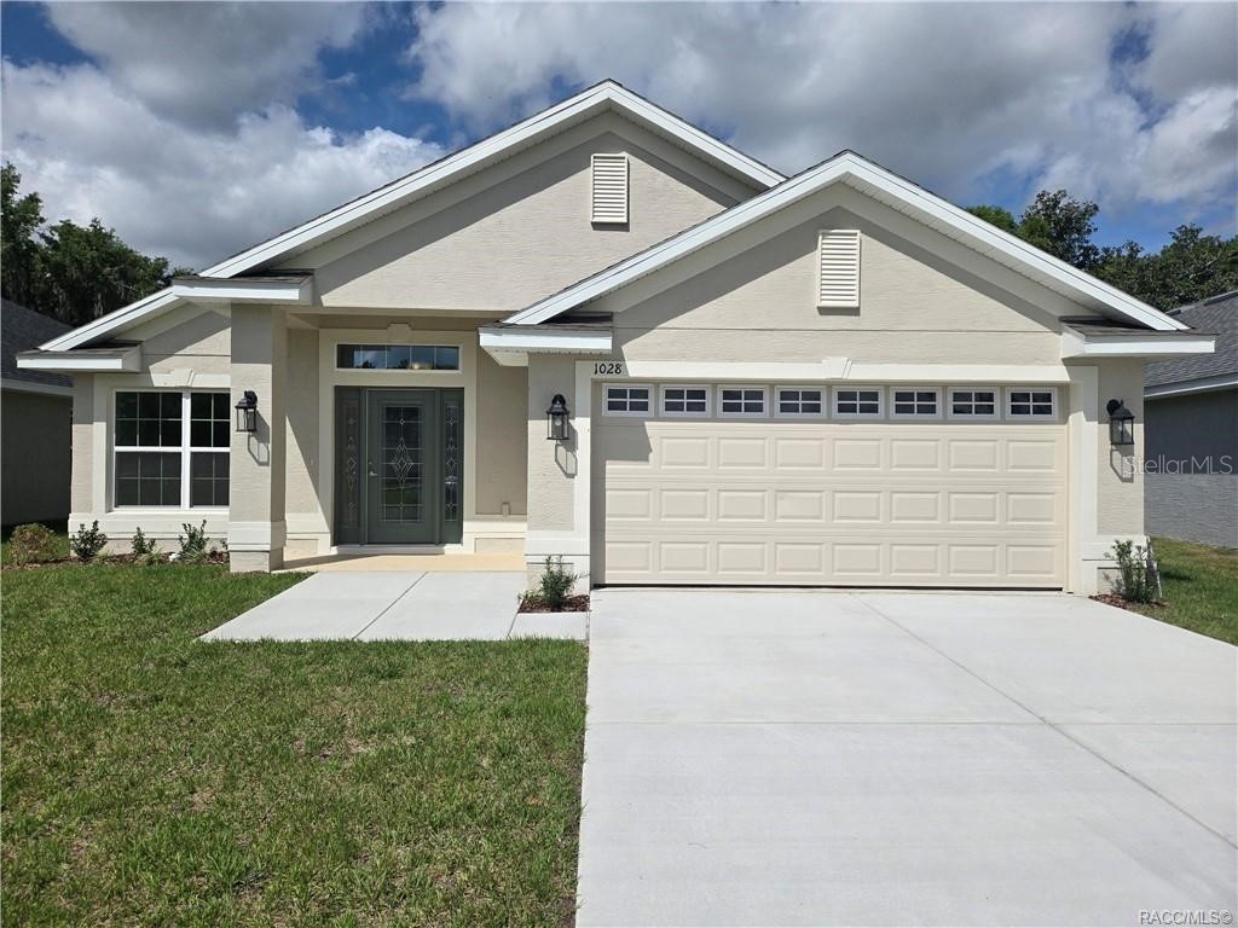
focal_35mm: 23
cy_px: 464
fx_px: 823
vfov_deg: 58.9
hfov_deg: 73.9
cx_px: 619
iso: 25
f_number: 1.8
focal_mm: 5.4
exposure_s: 1/4769
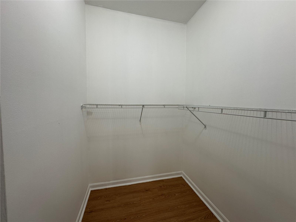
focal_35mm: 14
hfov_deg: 102.1
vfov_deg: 85.7
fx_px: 120
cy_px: 111
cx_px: 148
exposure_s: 1/120
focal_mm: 2.22
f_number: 2.2
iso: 80
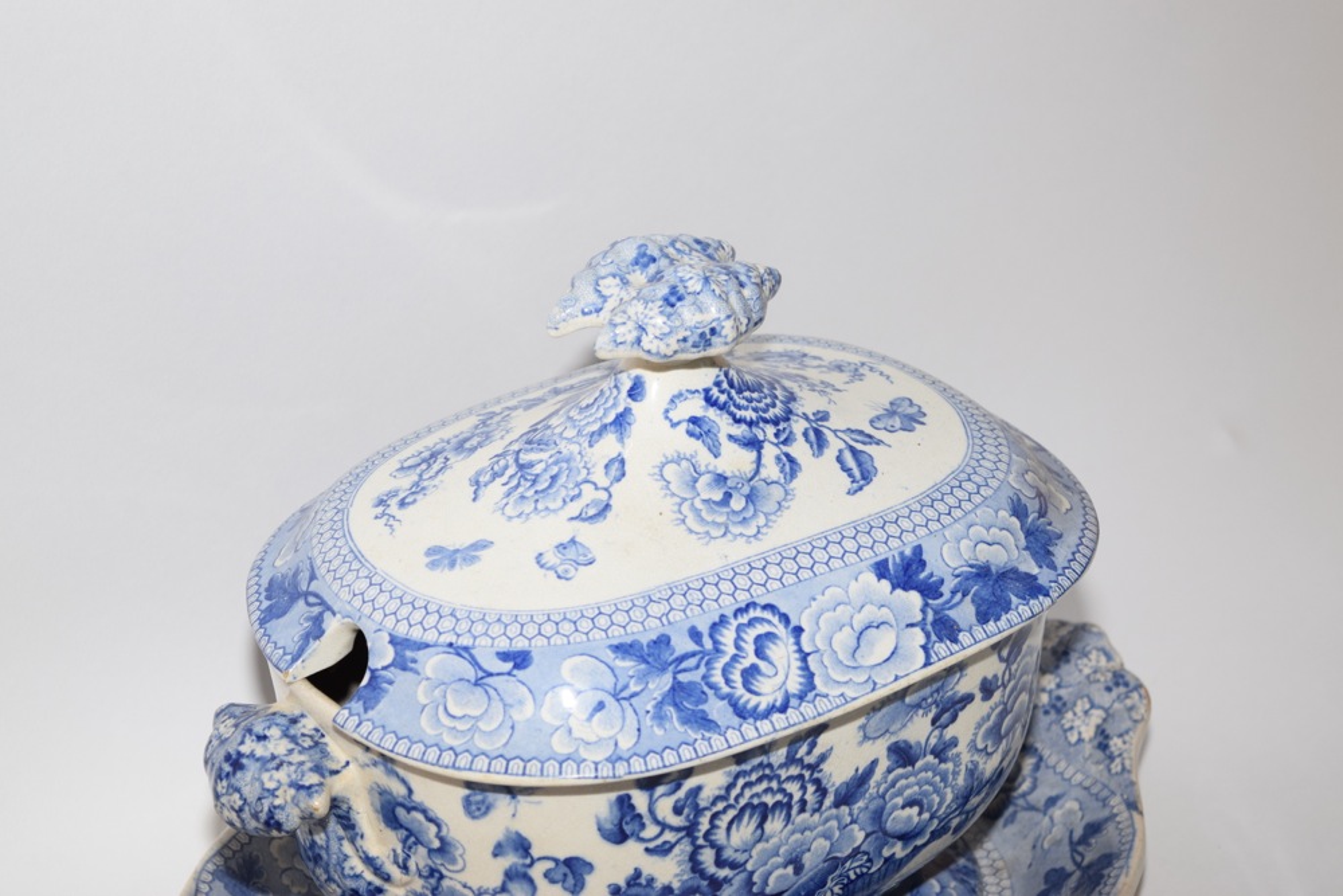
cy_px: 448
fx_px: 3078
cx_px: 672
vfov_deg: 16.6
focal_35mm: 82
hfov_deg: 24.6
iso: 640
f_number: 5.6
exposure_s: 1/60
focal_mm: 55
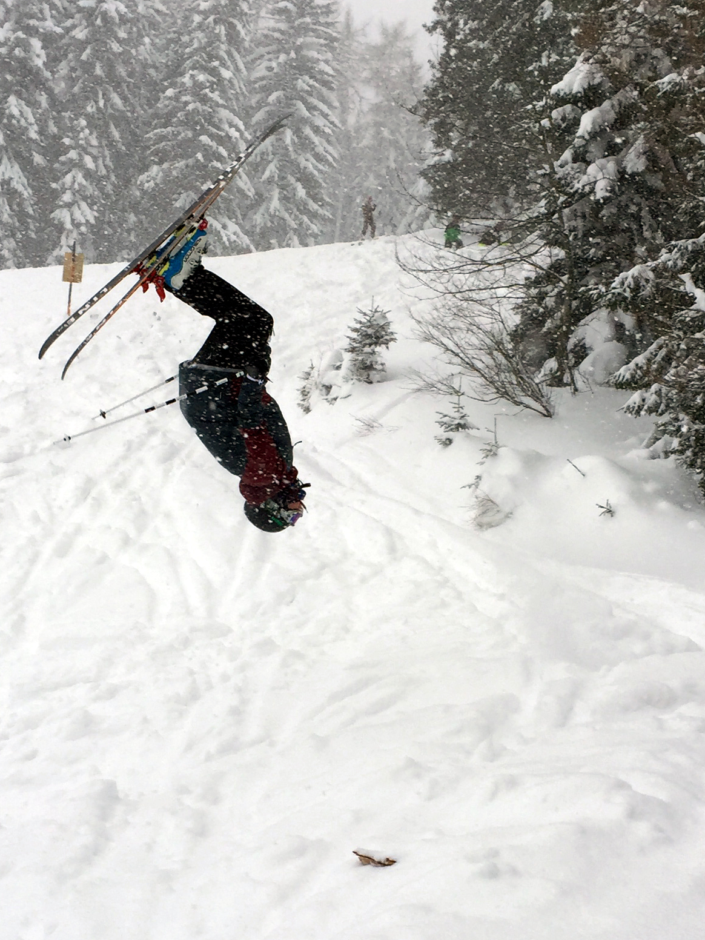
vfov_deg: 31.6
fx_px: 1656
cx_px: 365
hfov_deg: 24.0
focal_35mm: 61
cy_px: 563
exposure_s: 1/824
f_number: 2.2
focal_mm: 4.15
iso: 32
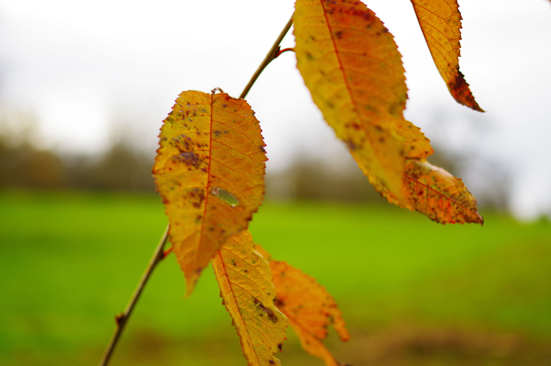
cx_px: 276
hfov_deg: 37.9
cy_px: 183
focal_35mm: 52
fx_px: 803
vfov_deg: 25.7
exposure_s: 1/320
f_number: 2.4
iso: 200
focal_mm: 35
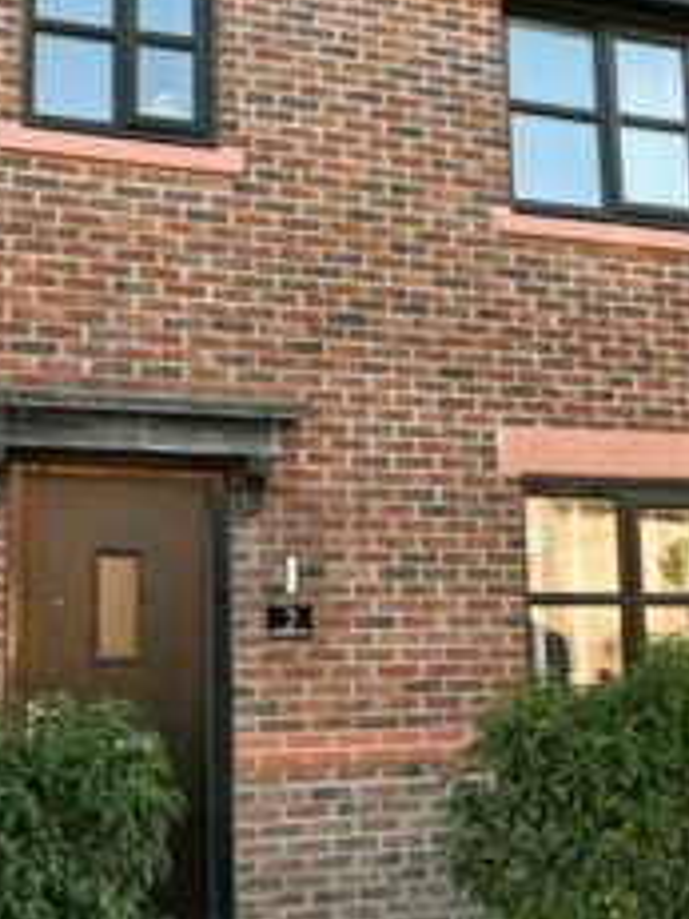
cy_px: 475
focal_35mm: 48
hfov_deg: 30.2
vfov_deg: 39.7
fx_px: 1275
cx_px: 319
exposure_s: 1/800
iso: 6400
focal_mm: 15
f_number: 10
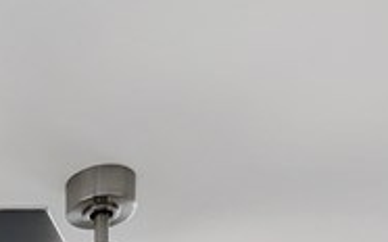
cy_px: 836
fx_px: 1184
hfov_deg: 16.7
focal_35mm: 112
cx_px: -219
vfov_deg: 8.6
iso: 400
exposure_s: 1/20
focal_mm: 16
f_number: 8
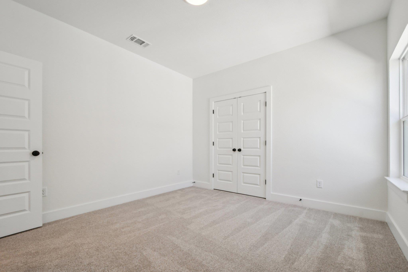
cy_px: 136
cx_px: 204
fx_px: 170
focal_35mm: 15
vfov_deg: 77.3
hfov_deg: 100.4
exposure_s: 1/80
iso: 400
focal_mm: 10
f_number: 8
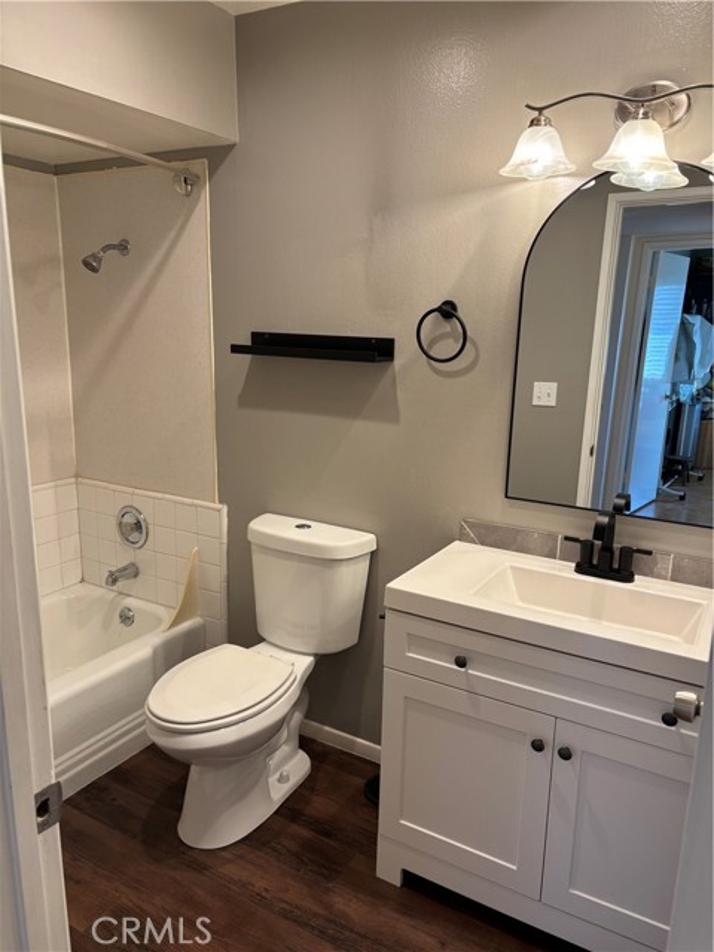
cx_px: 357
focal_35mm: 26
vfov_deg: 67.3
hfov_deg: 53.1
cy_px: 476
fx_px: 715
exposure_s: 1/60
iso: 80
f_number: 1.6
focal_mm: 5.96
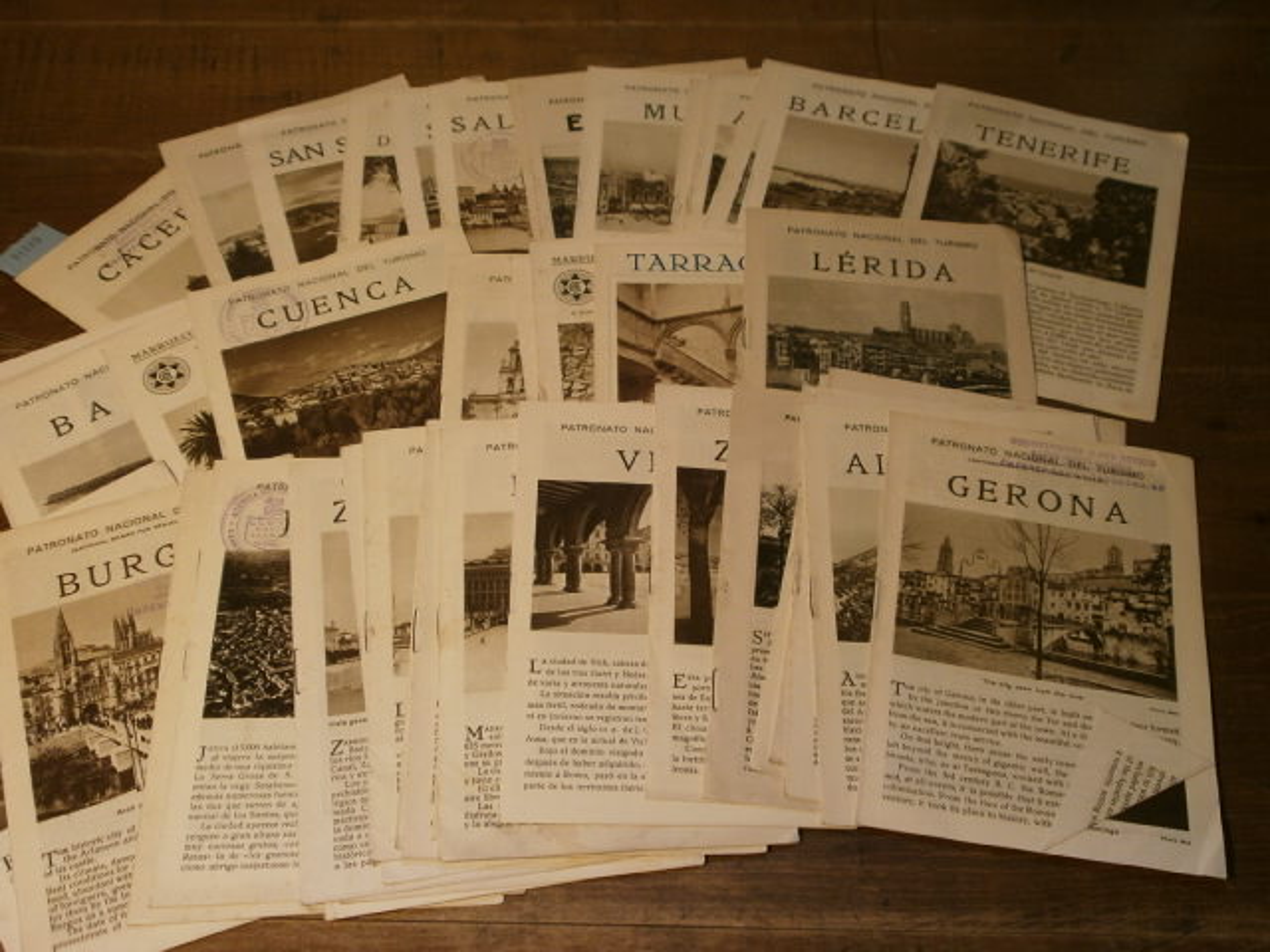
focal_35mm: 39
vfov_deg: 36.8
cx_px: 635
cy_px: 476
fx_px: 1431
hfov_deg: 47.9
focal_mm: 6.9
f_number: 3.4
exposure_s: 1/15
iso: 125
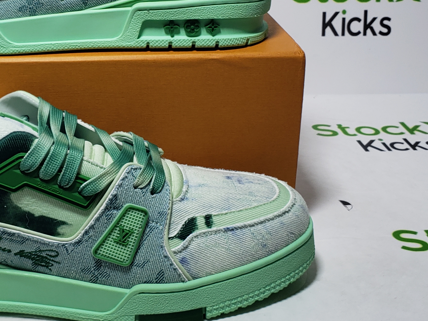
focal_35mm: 60
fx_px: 742
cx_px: 87
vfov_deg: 24.2
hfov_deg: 31.4
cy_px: 96
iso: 50
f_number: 2.4
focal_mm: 4.3
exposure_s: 1/225
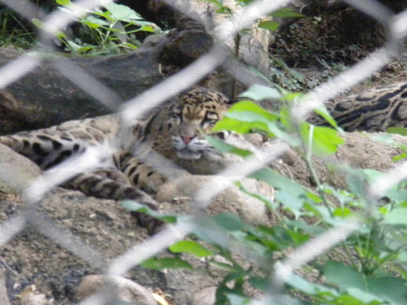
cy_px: 147
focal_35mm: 295
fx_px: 3469
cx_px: 196
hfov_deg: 6.7
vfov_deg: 5.0
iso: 800
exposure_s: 1/204
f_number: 5.3
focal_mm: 46.2
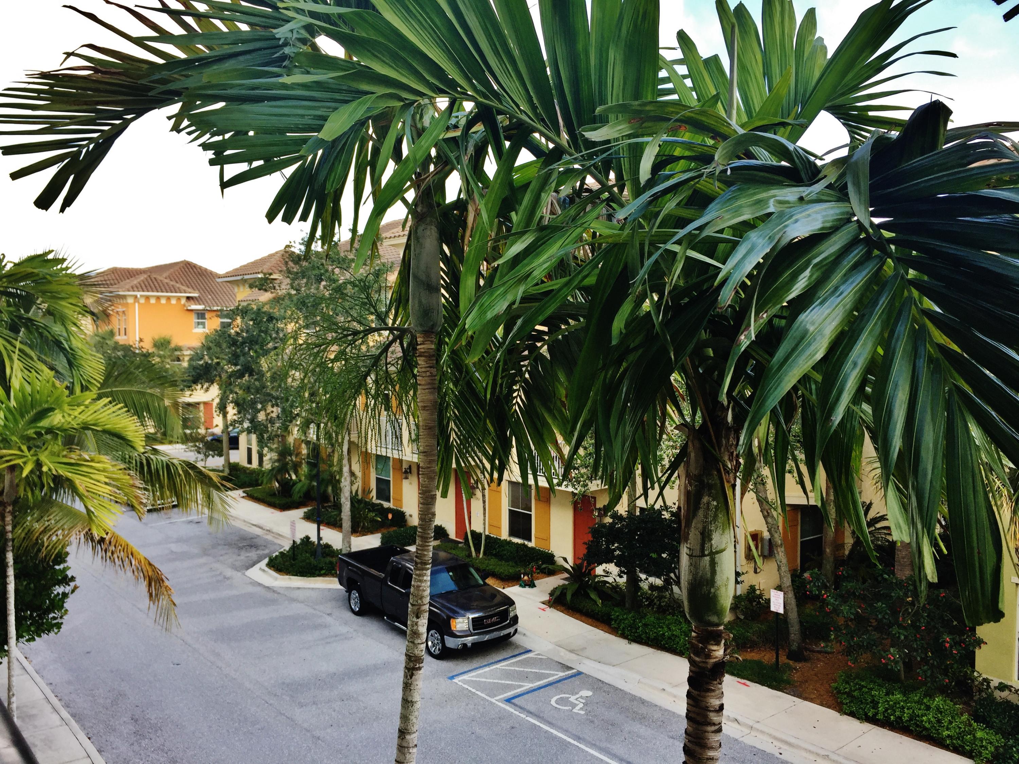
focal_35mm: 29
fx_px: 854
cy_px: 382
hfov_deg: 61.7
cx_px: 510
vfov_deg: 48.2
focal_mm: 4.15
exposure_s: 1/359
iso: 32
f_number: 2.2
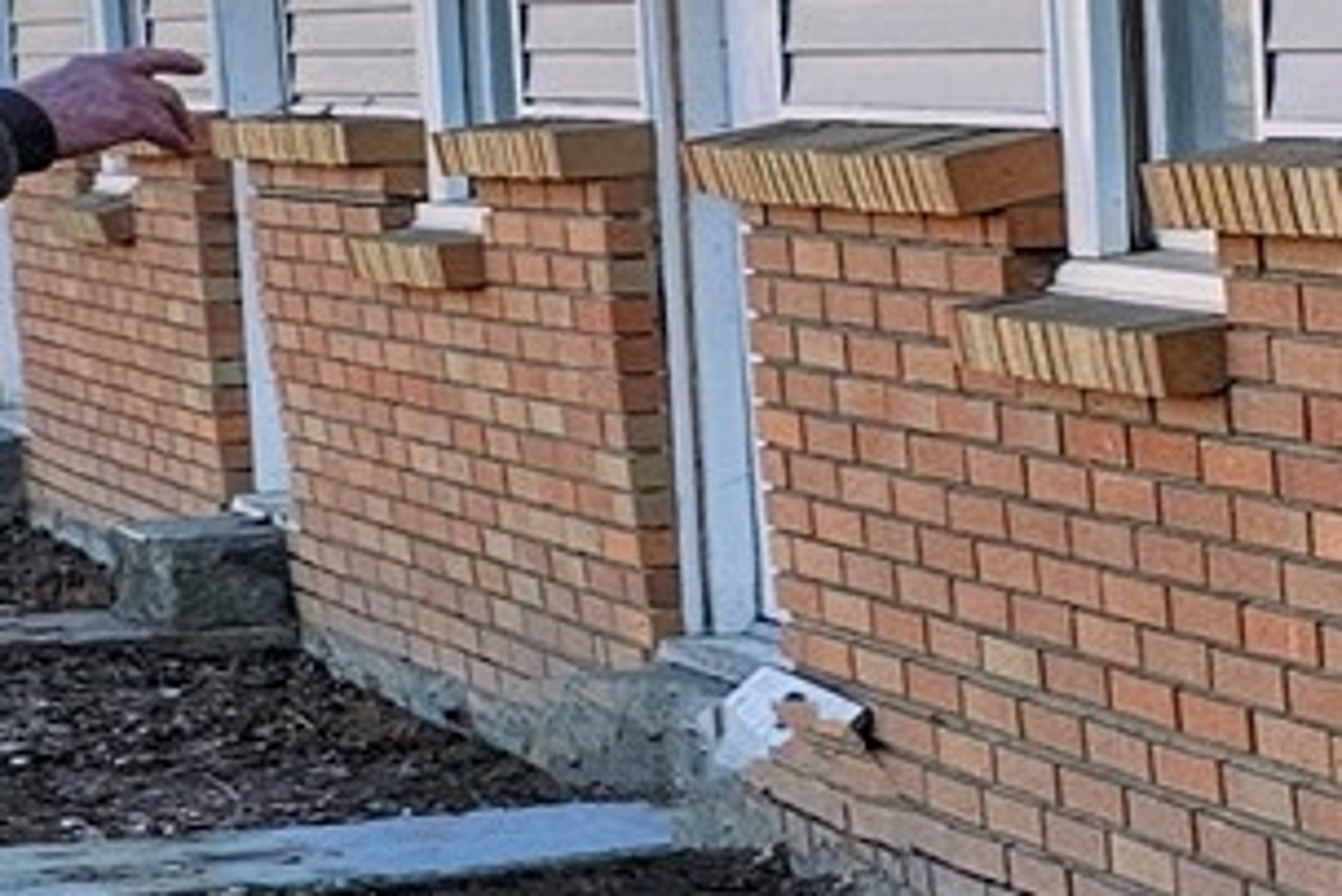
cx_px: 3320
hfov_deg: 12.4
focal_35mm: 126
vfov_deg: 10.8
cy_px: 808
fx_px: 4699
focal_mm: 5.4
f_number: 1.8
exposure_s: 1/499
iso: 40
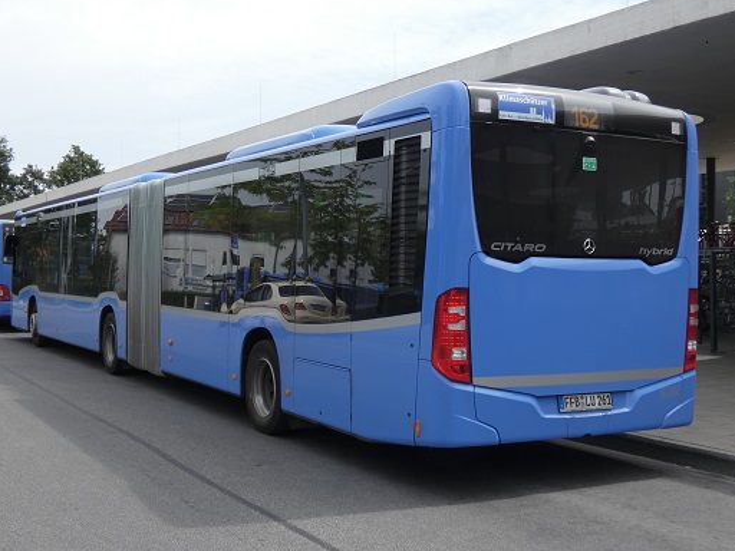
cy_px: 277
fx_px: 955
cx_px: 378
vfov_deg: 32.2
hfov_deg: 42.1
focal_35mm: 45
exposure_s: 1/640
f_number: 3.5
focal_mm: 6.5
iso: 80
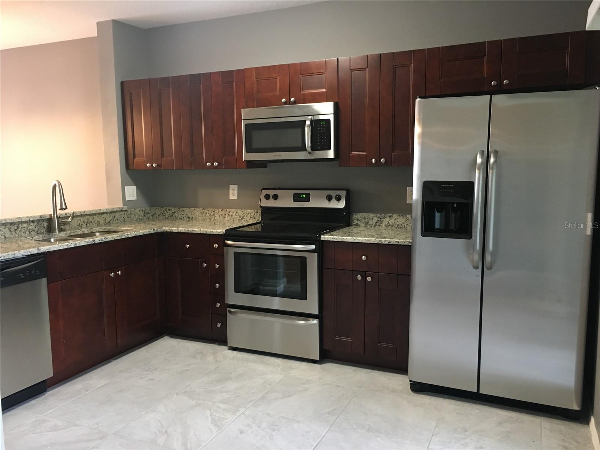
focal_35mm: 29
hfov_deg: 61.7
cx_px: 300
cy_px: 225
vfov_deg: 48.2
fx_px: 503
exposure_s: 1/24
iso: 200
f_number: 2.2
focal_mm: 4.15
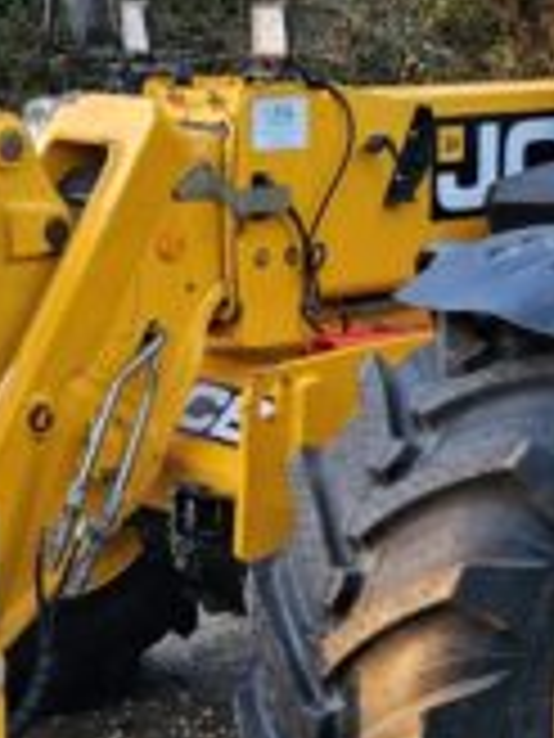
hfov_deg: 16.4
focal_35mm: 90
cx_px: 275
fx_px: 1920
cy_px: 346
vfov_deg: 21.8
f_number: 1.8
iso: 64
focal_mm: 5.4
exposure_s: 1/100
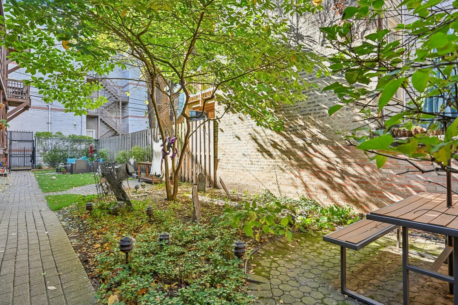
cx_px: 236
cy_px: 145
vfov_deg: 64.5
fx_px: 242
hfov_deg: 86.9
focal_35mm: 19
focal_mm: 18
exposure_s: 1/125
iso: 800
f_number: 8
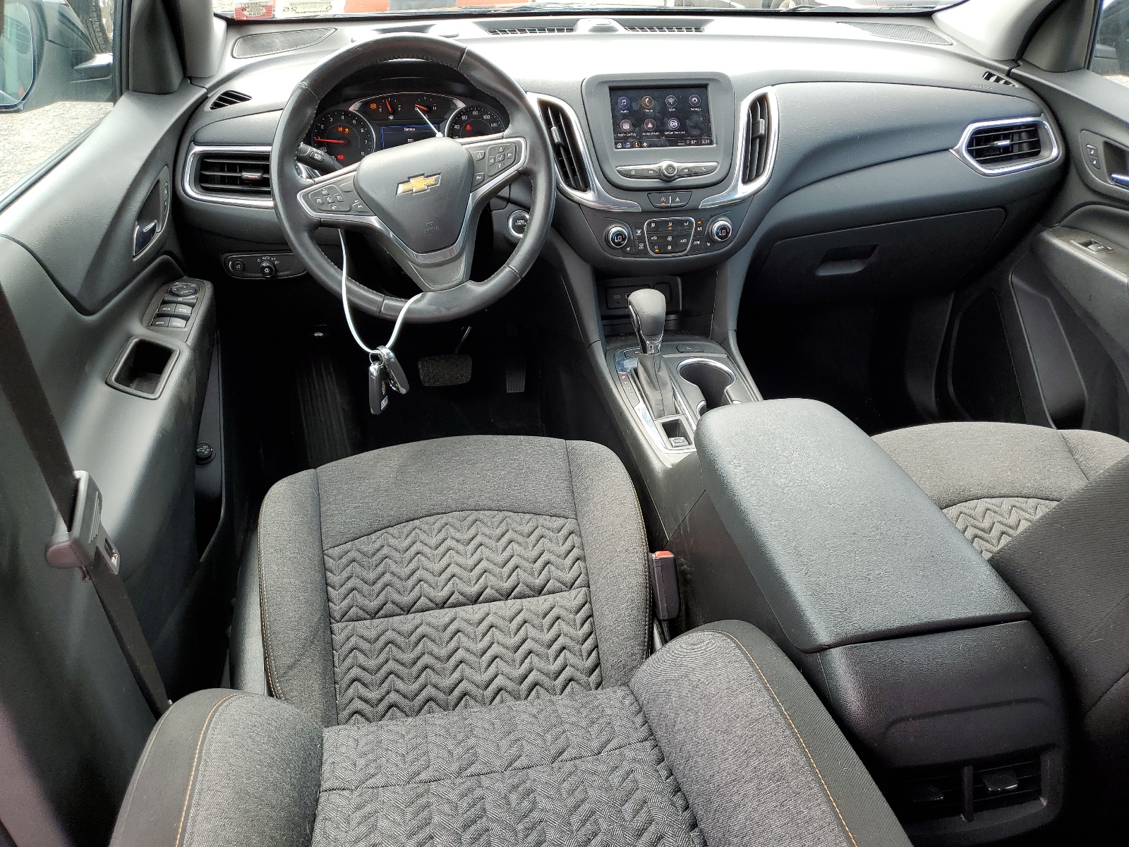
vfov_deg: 53.1
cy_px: 424
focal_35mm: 26
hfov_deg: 67.3
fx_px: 848
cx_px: 564
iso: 50
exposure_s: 1/200
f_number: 1.5
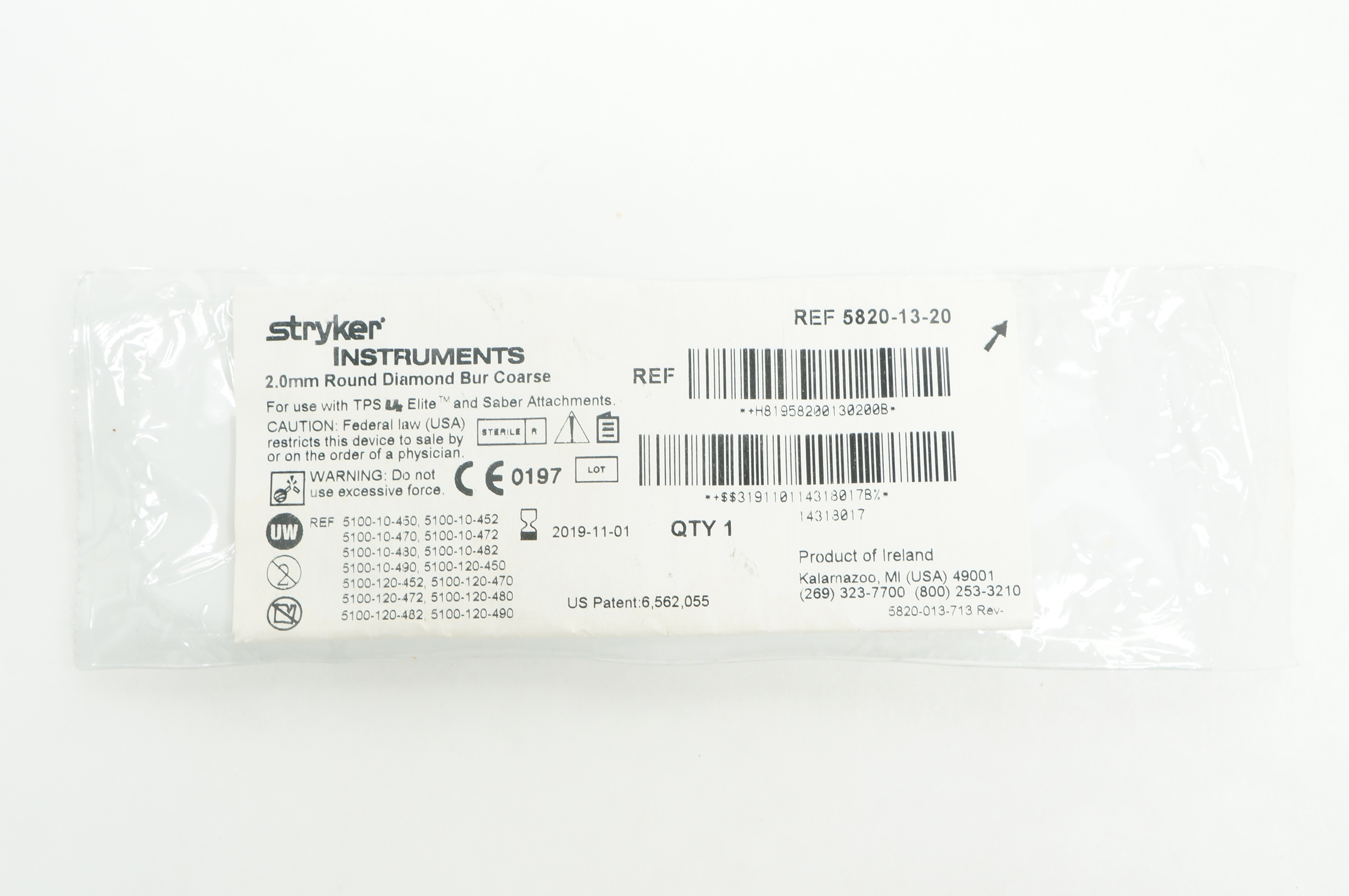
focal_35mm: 39
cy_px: 448
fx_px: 1460
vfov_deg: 34.1
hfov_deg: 49.6
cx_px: 674
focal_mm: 26
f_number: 8
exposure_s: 1/15
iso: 400
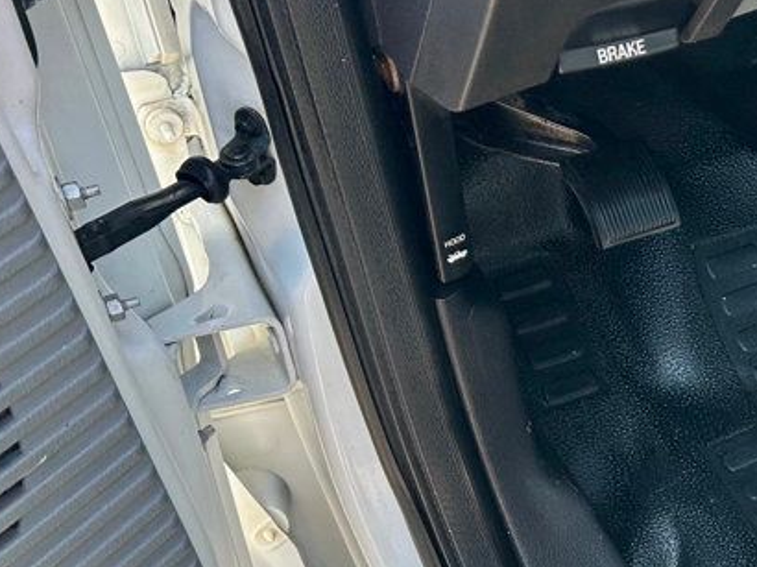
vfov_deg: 22.3
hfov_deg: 27.9
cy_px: 452
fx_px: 1421
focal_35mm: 65
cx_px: 770
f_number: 1.5
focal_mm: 5.7
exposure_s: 1/317
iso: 50
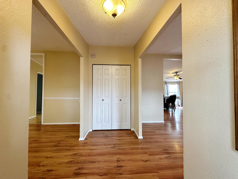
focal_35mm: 14
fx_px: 96
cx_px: 119
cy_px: 90
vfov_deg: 85.7
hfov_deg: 102.1
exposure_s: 1/120
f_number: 2.2
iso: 200
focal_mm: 2.22
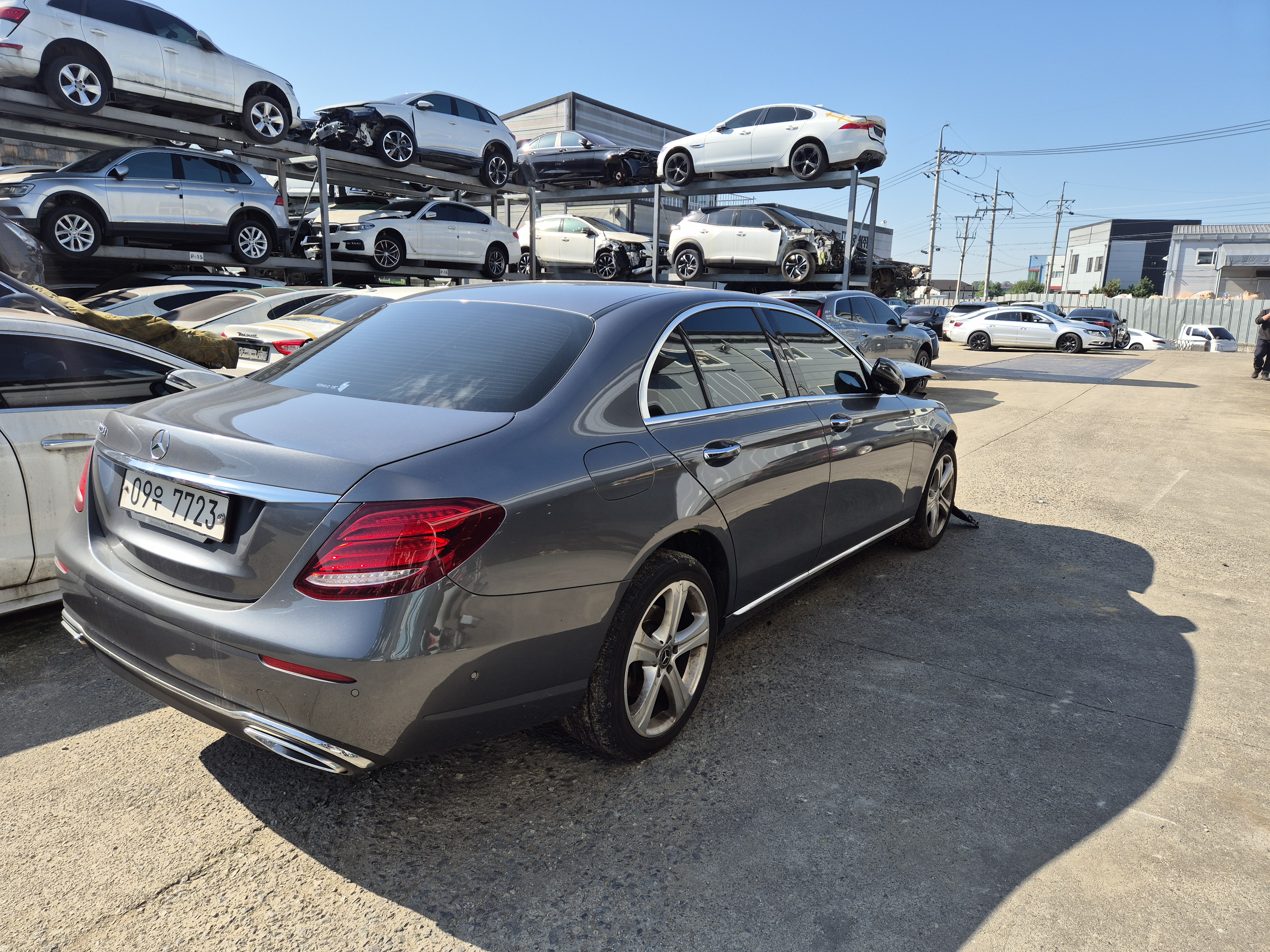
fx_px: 844
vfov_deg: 58.9
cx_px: 635
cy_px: 476
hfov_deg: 73.9
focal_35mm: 23
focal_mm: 5.4
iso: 25
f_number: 1.8
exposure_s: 1/1084
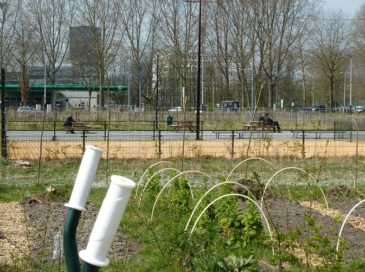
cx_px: 193
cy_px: 139
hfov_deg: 23.1
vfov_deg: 17.3
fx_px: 894
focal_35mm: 85
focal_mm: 11
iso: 80
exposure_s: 1/400
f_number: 4.1
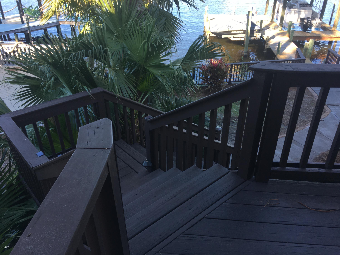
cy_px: 128
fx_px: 285
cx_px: 170
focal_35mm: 29
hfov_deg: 61.7
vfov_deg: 48.2
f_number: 2.2
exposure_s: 1/180
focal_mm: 4.15
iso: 25
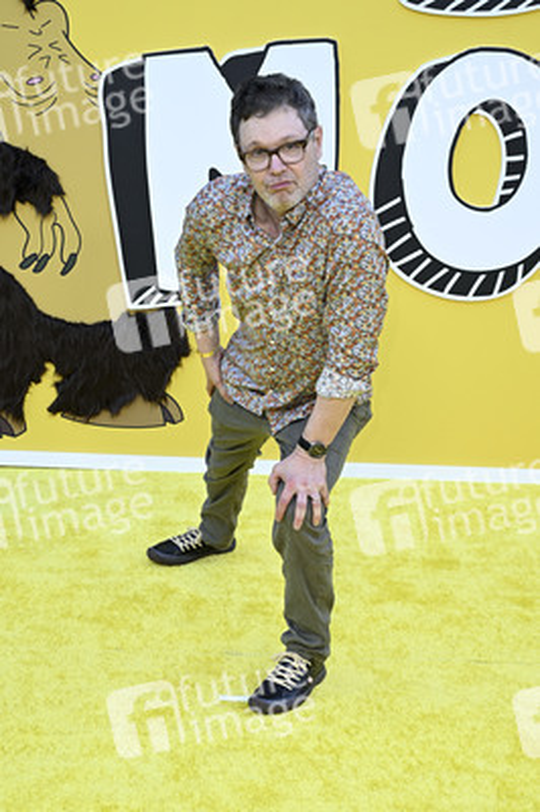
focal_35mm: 50
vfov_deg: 39.6
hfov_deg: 26.9
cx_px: 270
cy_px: 406
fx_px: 1127
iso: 800
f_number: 6.3
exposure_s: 1/200
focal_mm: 50
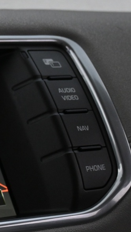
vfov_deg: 22.4
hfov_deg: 11.2
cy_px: 154
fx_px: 586
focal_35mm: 95
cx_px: -154
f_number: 4
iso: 1250
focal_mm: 22
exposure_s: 1/40
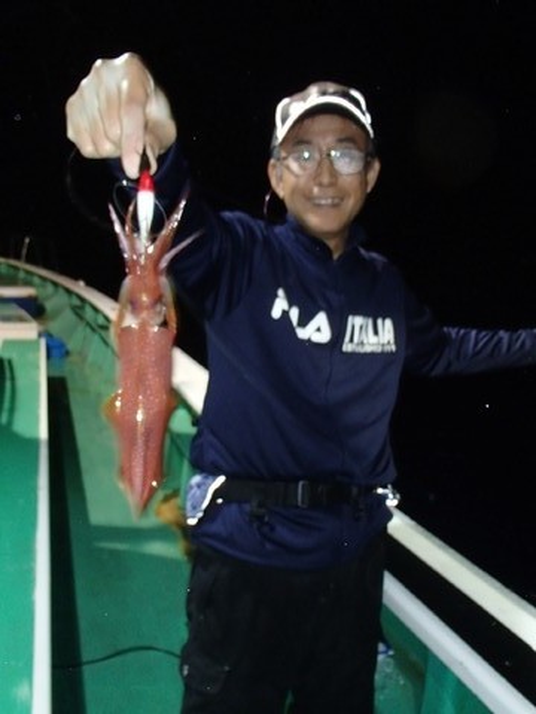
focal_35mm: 28
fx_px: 578
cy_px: 357
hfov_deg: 49.7
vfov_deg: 63.4
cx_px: 268
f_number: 3.9
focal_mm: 5
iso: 400
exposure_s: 1/30
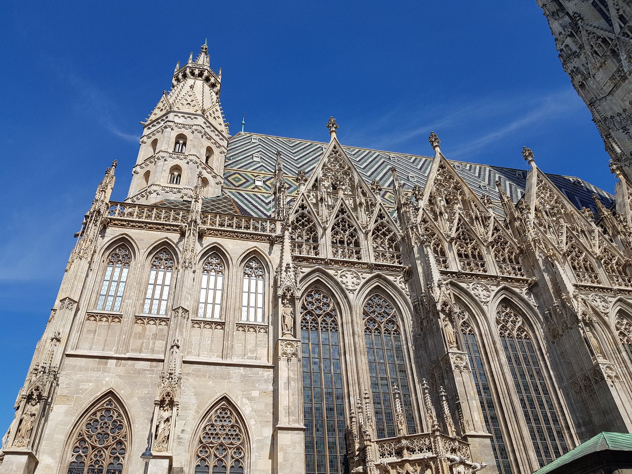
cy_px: 237
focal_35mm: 26
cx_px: 316
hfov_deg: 67.3
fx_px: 475
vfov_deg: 53.1
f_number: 1.7
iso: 50
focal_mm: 4.2
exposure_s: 1/2432
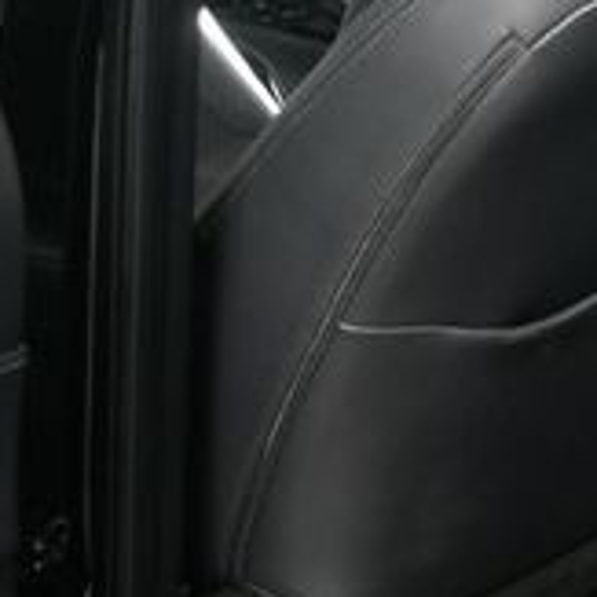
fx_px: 2146
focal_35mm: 110
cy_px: 44
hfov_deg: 14.7
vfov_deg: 15.6
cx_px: 897
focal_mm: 22
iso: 100
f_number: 3.5
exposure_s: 1/160
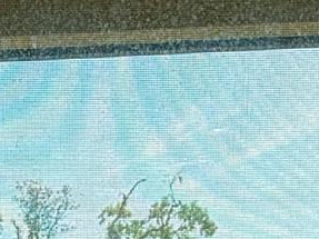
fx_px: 719
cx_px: -30
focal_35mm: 78
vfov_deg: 15.3
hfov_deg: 23.5
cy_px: 471
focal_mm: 2.22
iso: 50
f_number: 2.2
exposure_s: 1/419
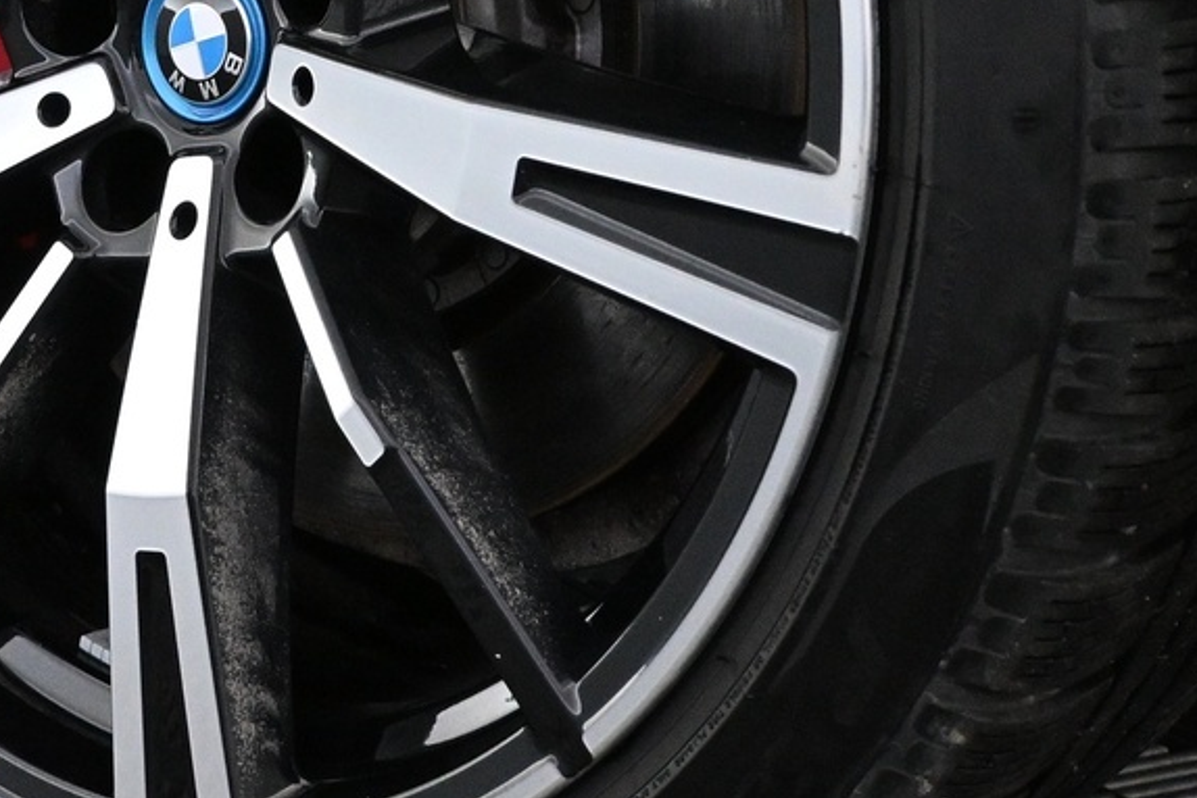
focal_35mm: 80
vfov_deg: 16.6
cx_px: 261
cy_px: 10
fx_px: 2674
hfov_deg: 24.9
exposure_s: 1/160
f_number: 3.8
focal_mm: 19
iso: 4000
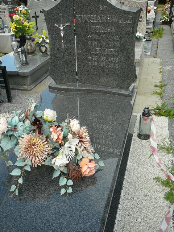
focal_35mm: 35
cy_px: 116
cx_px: 87
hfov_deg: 40.7
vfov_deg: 52.6
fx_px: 235
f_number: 2.8
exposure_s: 1/500
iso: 80
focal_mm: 5.2
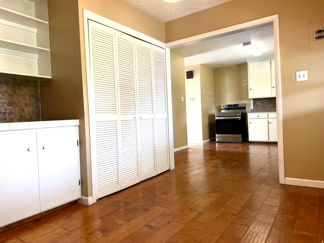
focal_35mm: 24
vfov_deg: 56.8
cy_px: 122
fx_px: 225
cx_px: 162
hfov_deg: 71.6
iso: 160
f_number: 1.78
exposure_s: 1/60
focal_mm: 6.76
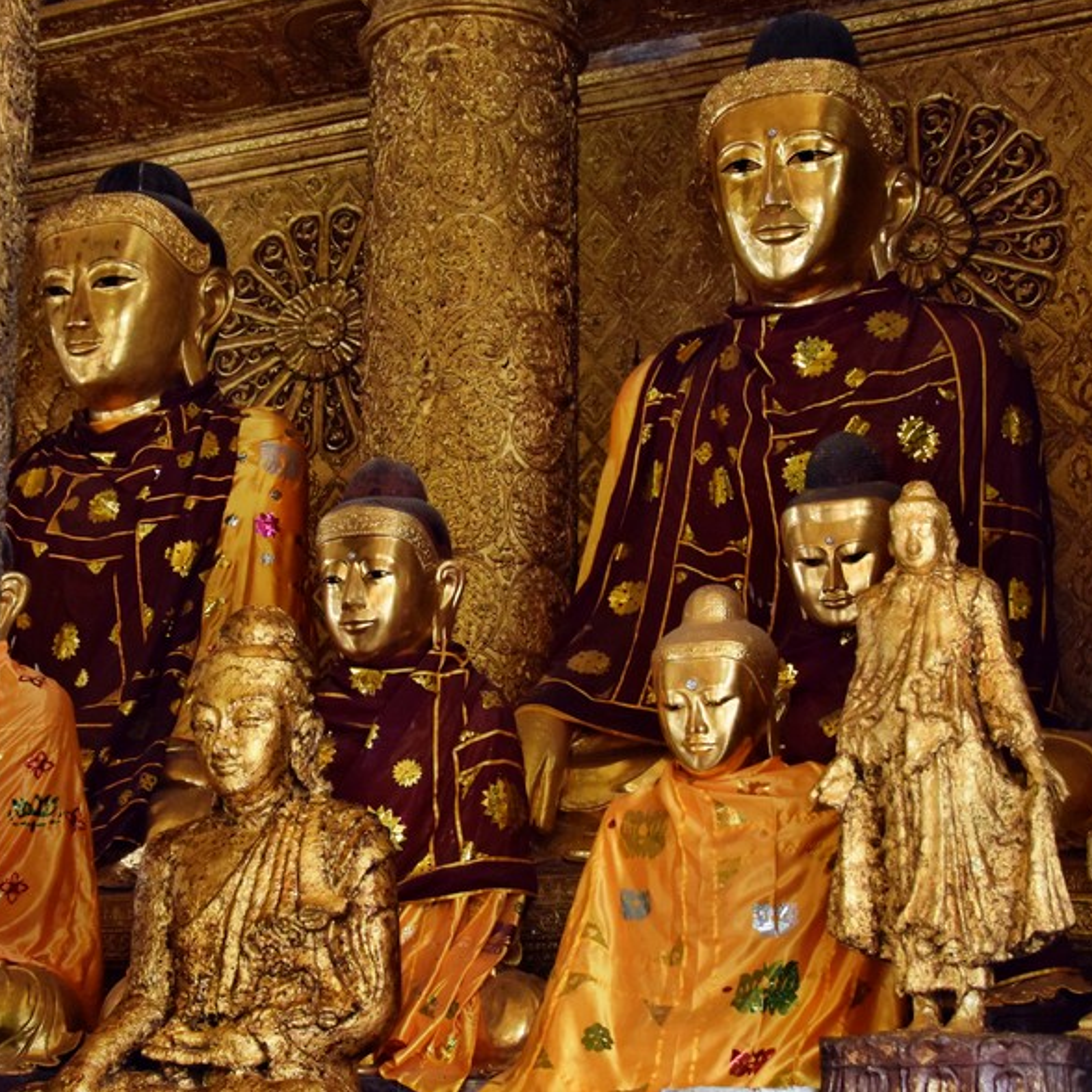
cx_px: 644
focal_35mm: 53
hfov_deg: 32.3
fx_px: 1879
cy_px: 537
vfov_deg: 32.4
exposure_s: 1/15
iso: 1600
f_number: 5.6
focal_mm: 27
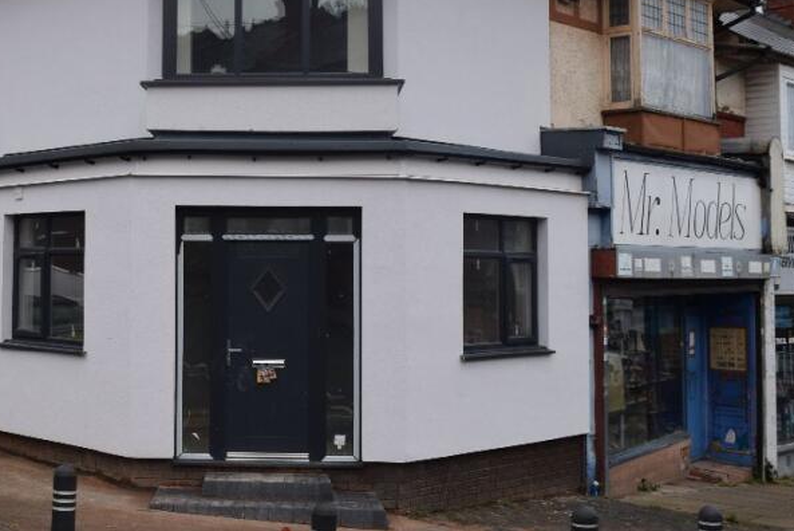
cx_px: 159
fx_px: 1258
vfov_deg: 23.7
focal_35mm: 57
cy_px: 185
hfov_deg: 34.0
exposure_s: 1/250
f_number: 8
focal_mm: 22
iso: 400
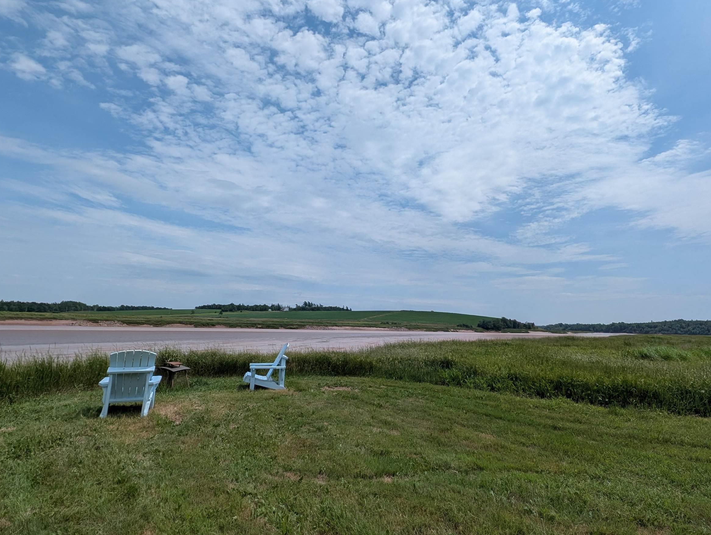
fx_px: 350
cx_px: 397
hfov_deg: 90.5
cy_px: 255
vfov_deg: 74.8
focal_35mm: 17
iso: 47
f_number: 2.2
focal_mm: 1.95
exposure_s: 1/3891
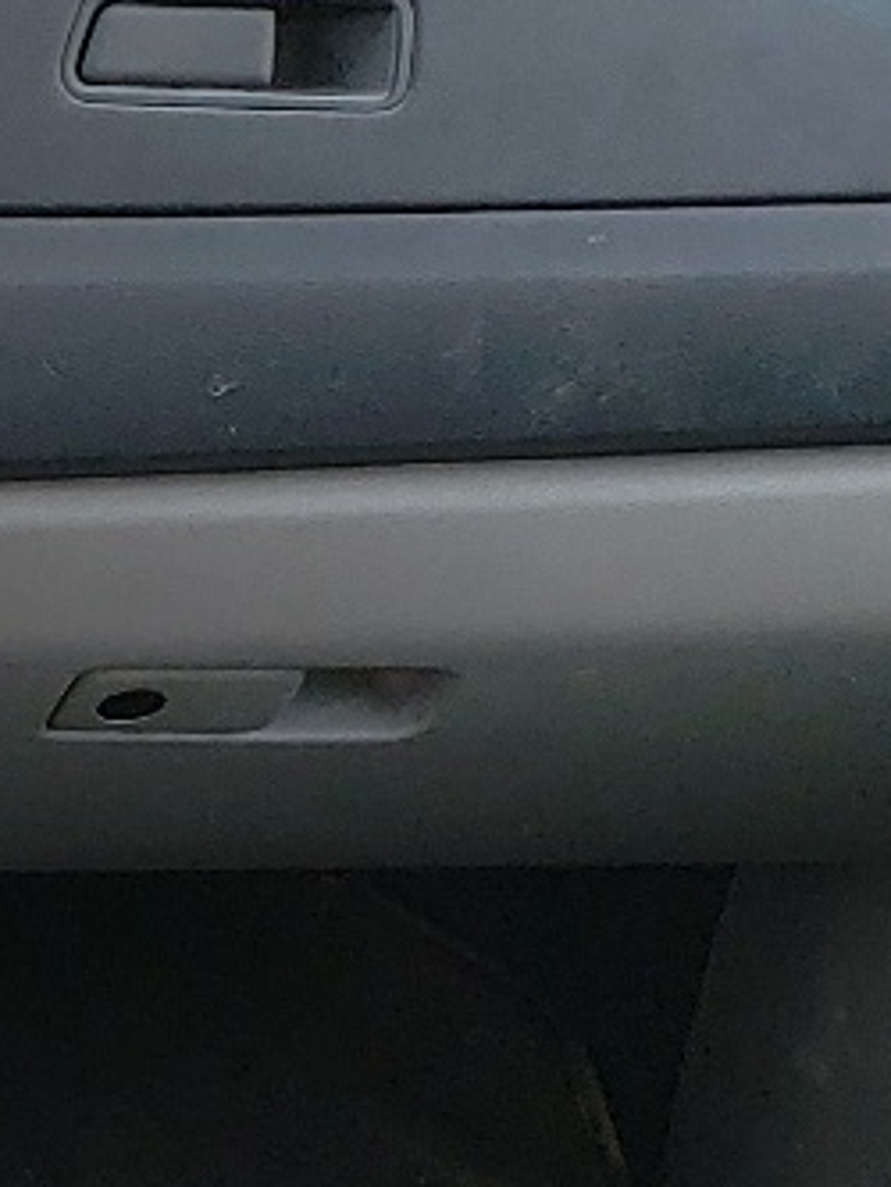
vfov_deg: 15.5
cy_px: 1141
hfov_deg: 10.3
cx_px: -1230
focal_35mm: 125
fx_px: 4287
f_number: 1.5
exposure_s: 1/345
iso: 50
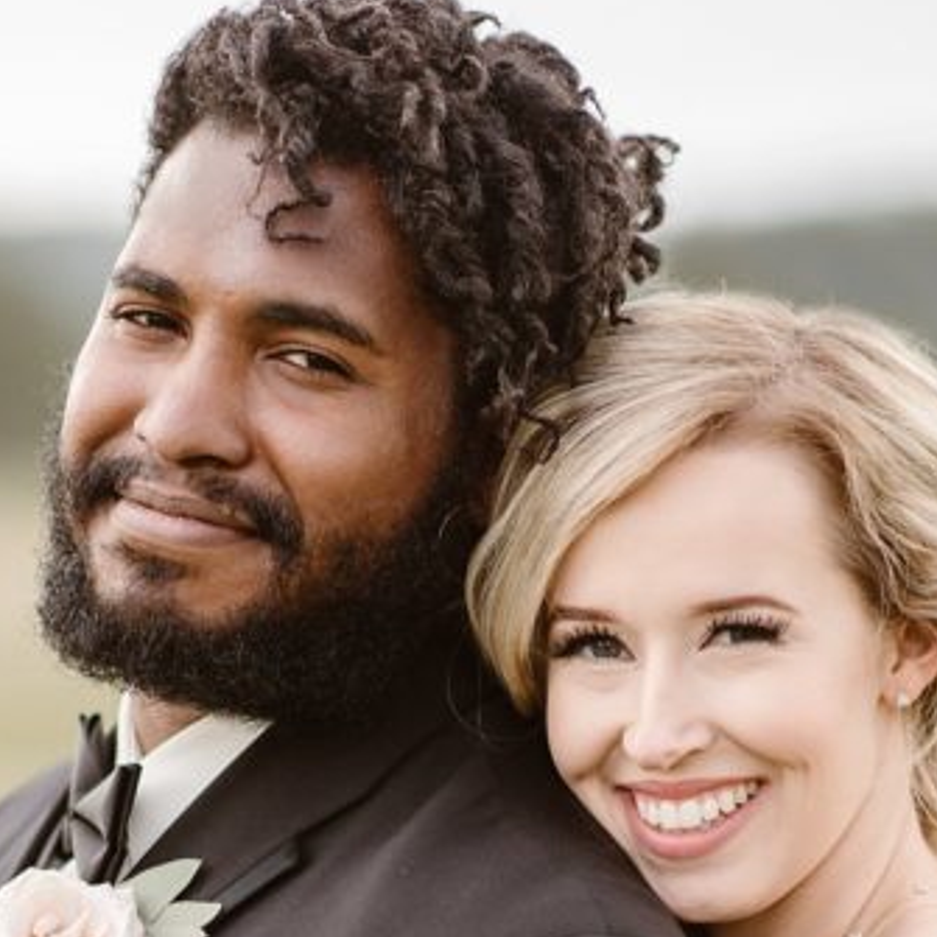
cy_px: 945
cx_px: 431
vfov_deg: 7.9
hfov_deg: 7.9
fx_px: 6768
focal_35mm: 221
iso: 200
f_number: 1.8
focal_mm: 85
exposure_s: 1/1250
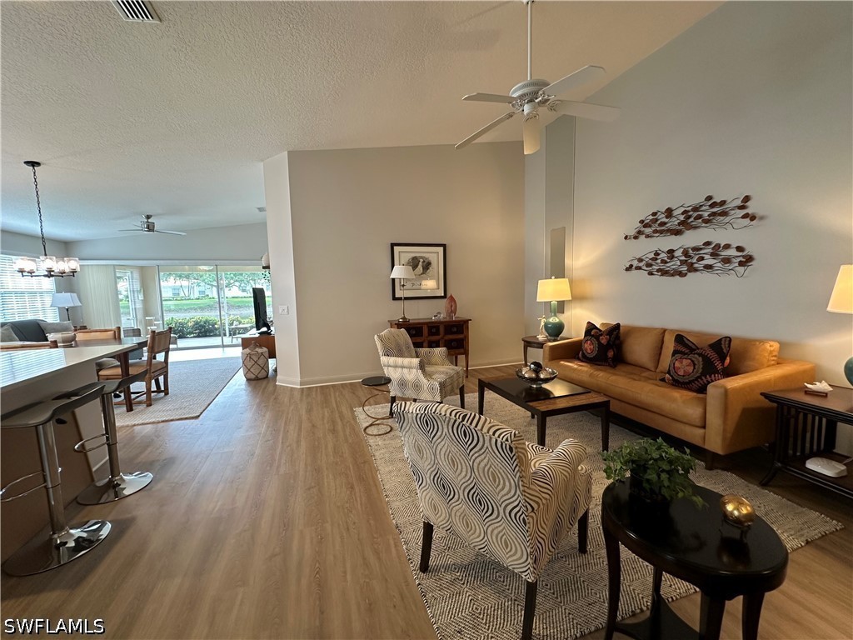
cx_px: 426
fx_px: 345
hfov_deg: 102.1
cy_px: 320
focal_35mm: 14
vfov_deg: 85.7
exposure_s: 1/60
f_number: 2.2
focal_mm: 2.22
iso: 160
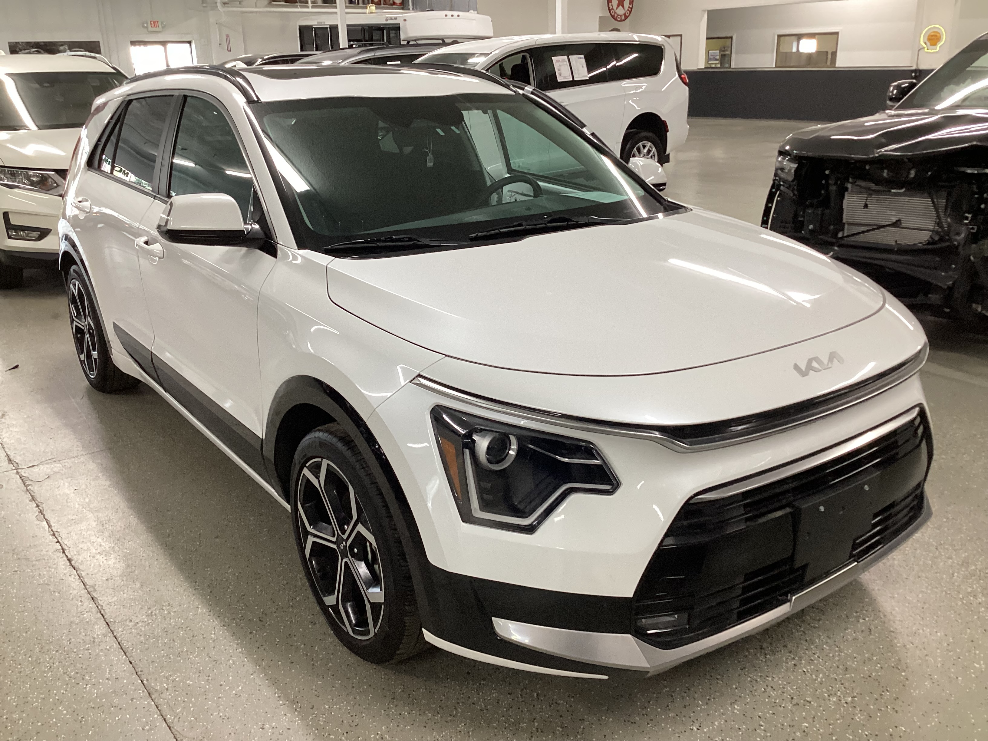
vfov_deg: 45.4
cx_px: 494
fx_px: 885
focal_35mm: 31
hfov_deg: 58.4
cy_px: 370
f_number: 2.4
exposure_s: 1/50
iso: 125
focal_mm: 3.3
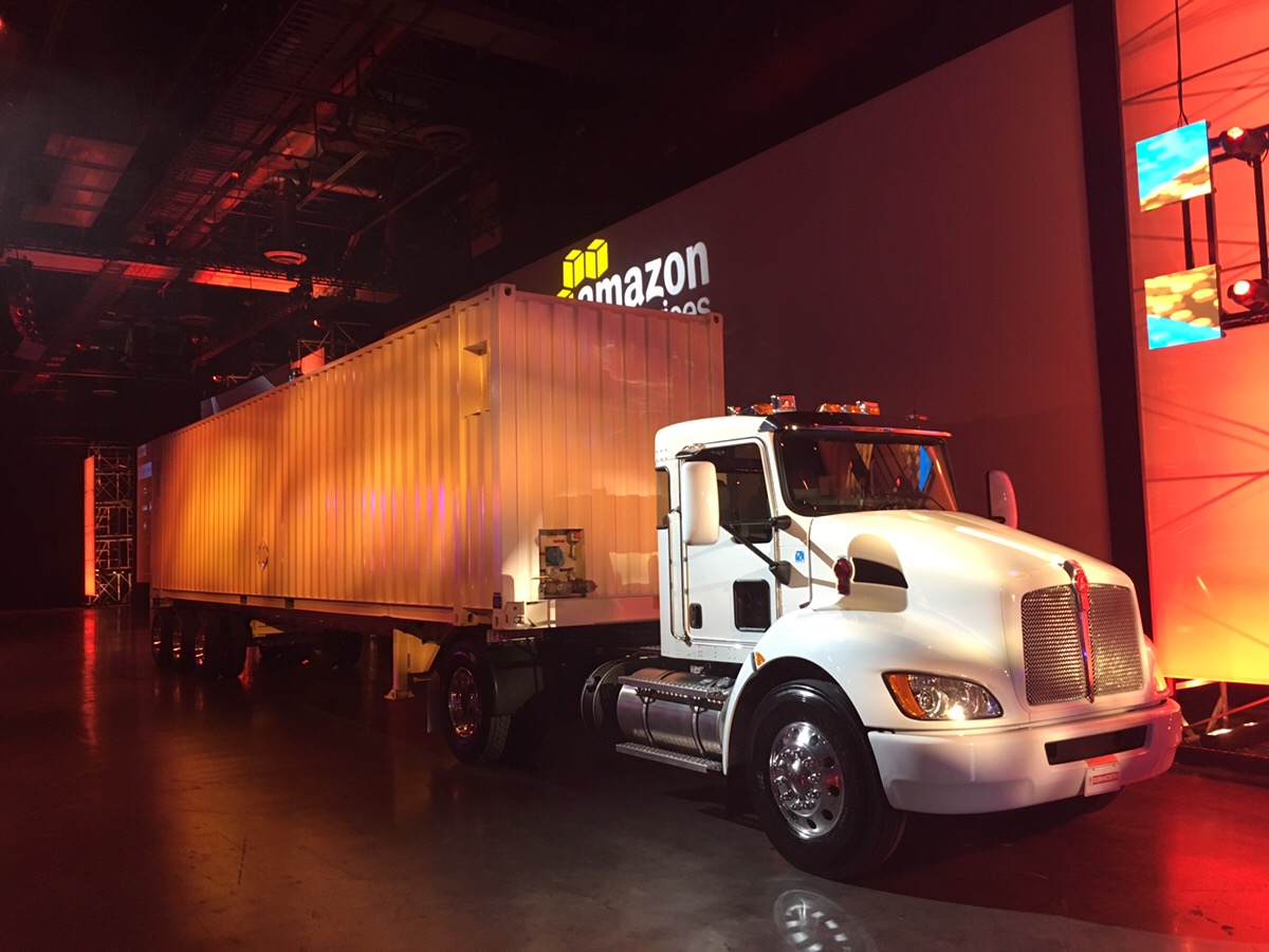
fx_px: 1063
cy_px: 476
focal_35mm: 29
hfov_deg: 61.7
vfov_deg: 48.2
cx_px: 634
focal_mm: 4.15
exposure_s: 1/30
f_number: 2.2
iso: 100
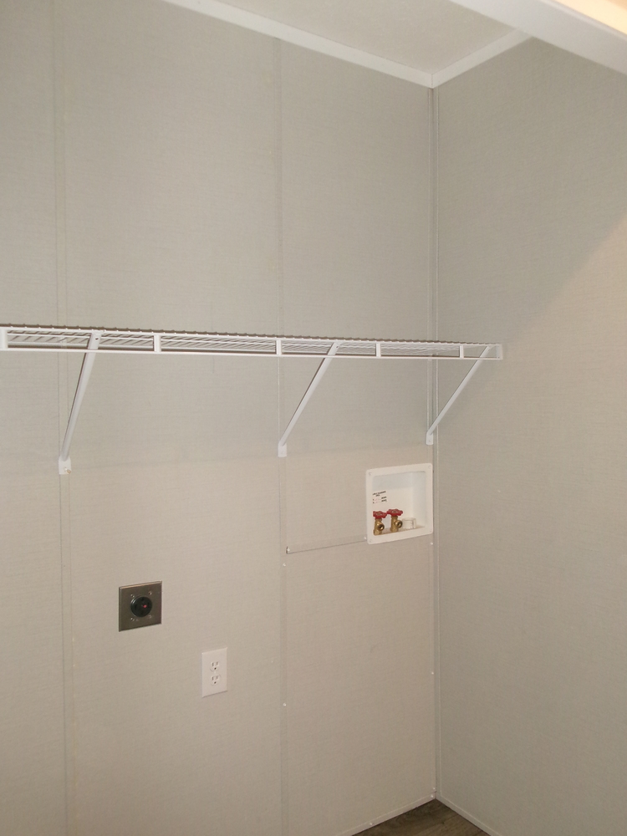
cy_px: 418
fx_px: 676
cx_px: 314
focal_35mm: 28
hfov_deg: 49.7
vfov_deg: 63.4
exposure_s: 1/34
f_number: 3.9
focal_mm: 5.1
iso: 320
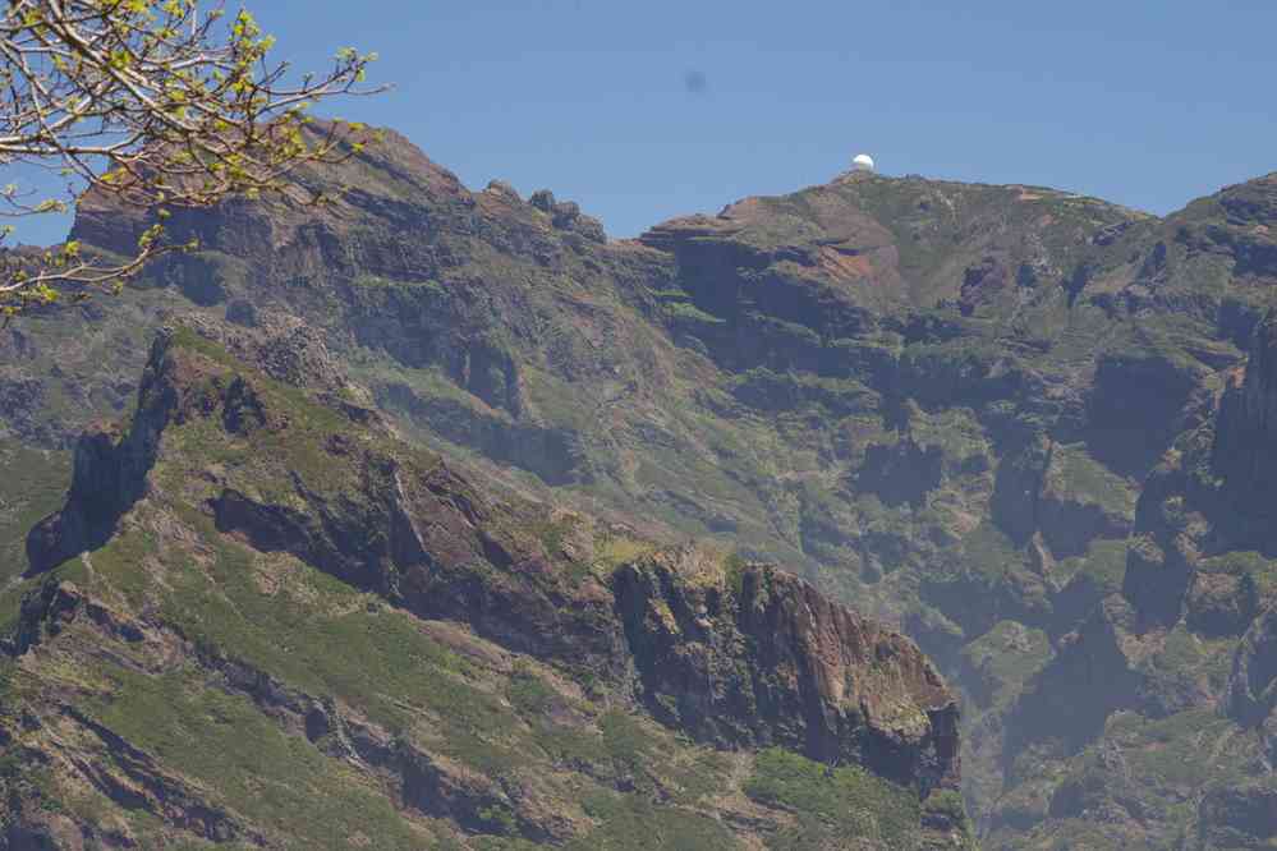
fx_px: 4682
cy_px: 426
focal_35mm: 132
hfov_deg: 15.5
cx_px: 638
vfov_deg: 10.4
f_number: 8
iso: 200
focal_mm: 87.5
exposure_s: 1/125
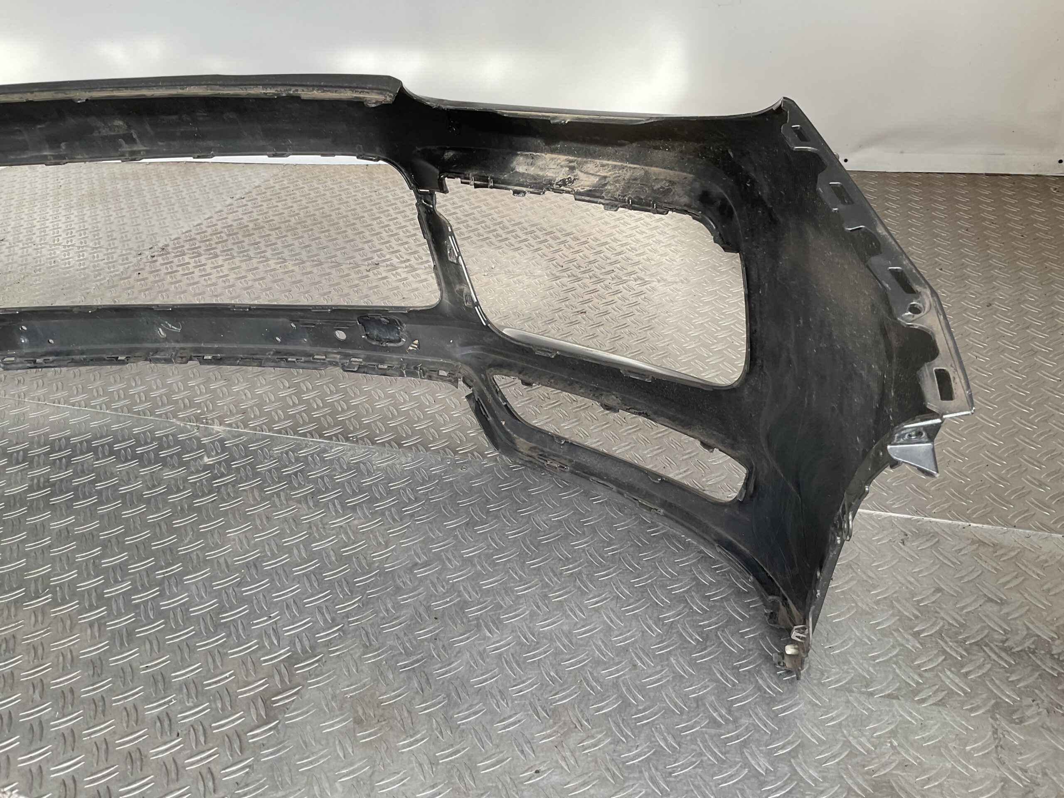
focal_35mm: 29
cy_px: 399
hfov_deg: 61.7
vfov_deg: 48.2
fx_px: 891
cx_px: 532
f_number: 1.8
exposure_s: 1/100
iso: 25
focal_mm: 3
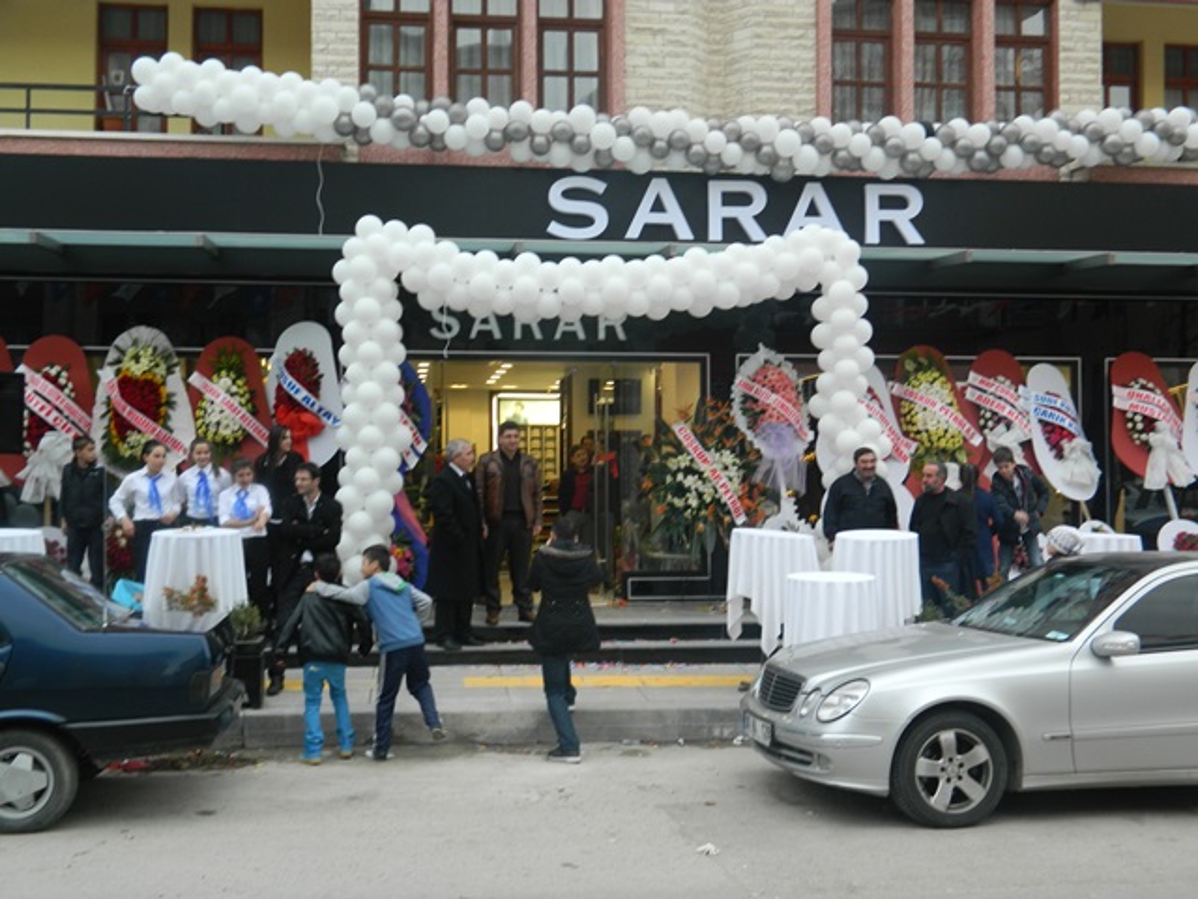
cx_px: 599
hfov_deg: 45.8
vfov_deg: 35.1
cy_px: 450
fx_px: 1419
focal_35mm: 41
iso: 80
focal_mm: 7.3
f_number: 3.5
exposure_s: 1/50
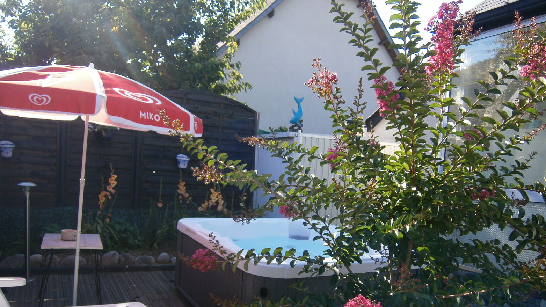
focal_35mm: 29
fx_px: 420
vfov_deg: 39.6
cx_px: 274
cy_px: 207
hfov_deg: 66.1
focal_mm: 4.7
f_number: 2.8
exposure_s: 1/250
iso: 80
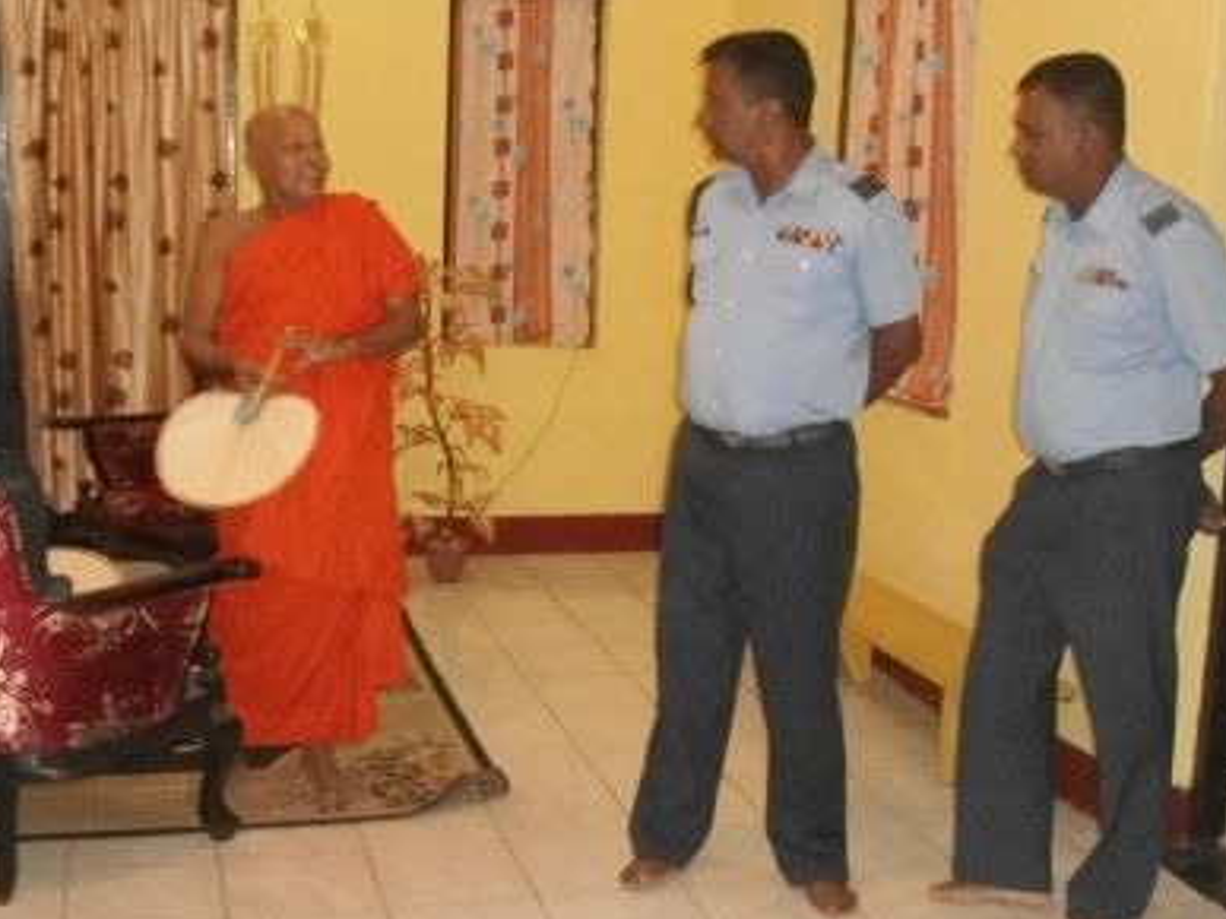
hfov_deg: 37.5
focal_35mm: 51
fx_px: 1806
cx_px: 623
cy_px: 501
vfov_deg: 28.5
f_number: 3.2
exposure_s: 1/30
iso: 800
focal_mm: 6.7
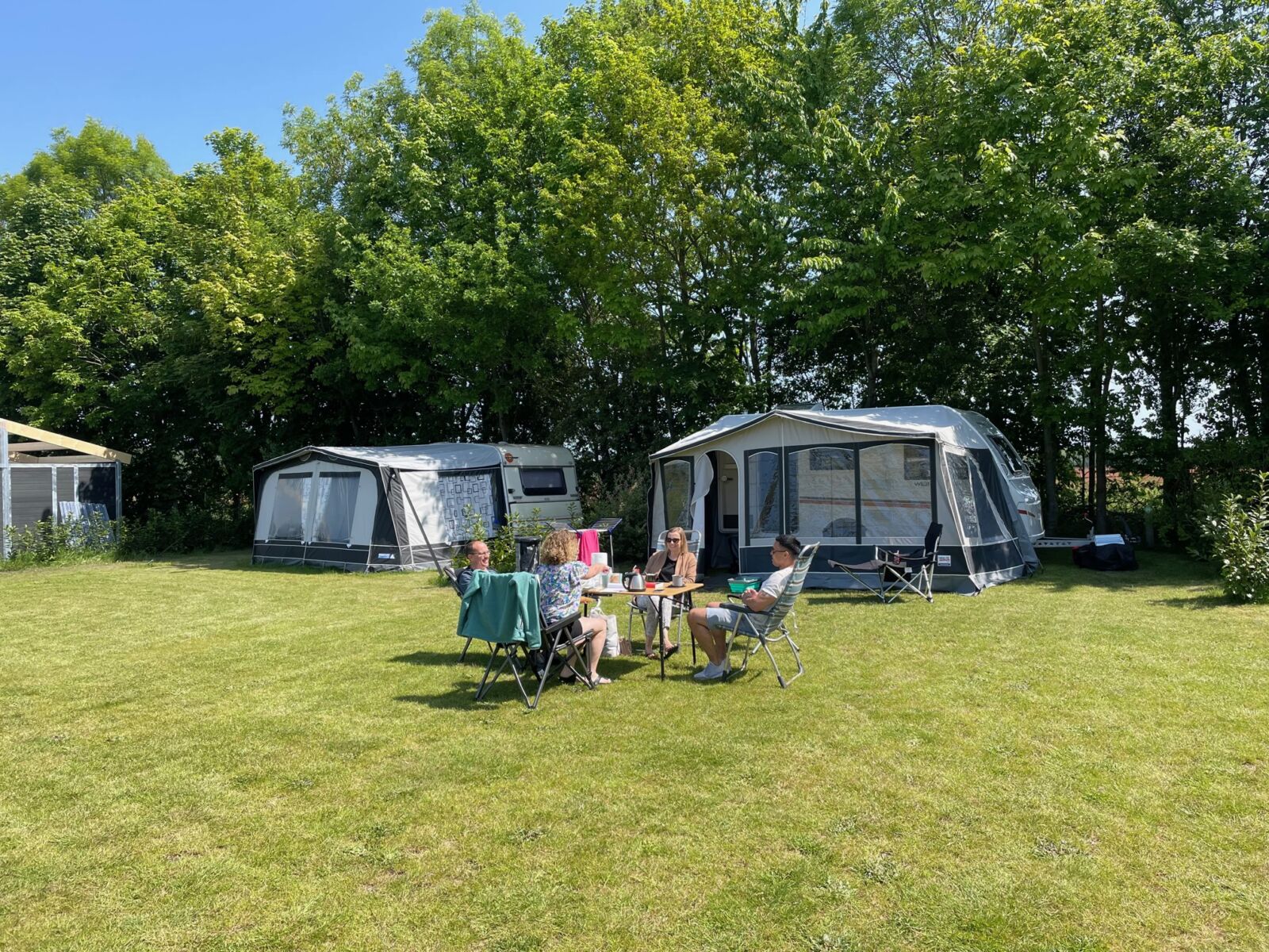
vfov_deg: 53.1
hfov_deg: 67.3
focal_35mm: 26
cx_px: 634
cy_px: 476
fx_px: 953
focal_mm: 4.2
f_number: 1.6
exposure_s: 1/1319
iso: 32
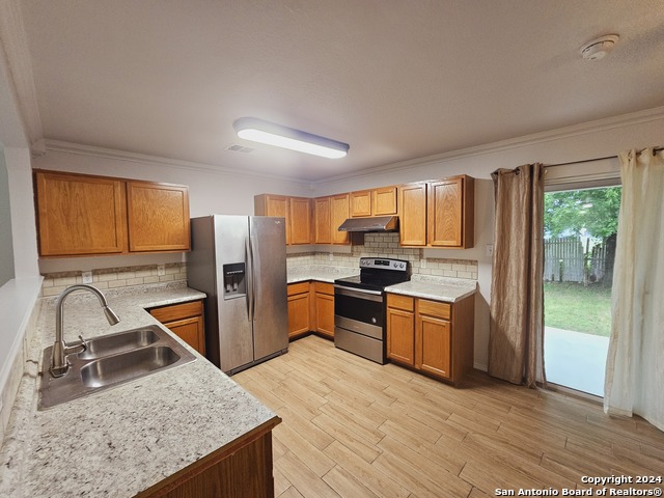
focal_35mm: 13
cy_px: 249
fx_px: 249
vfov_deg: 89.9
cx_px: 332
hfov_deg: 106.2
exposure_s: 1/60
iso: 400
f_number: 2.2
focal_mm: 2.2
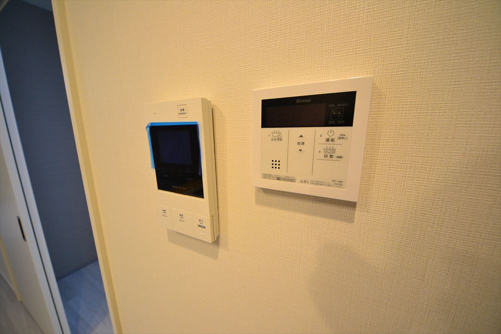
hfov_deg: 112.6
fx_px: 167
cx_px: 250
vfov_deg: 90.0
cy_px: 167
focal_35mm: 12
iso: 1600
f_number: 4.5
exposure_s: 1/60
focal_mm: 8
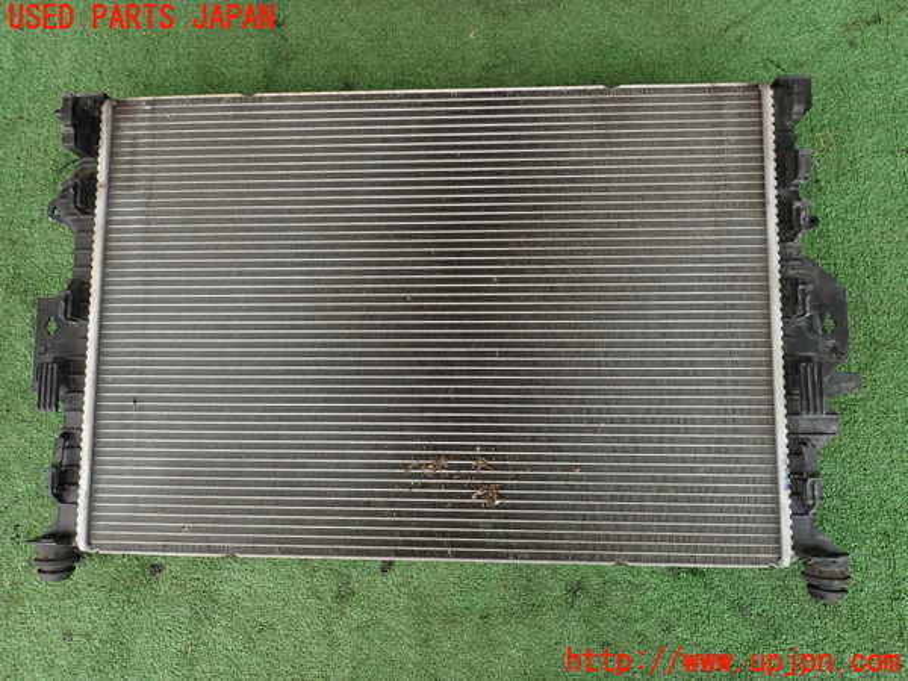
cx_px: 454
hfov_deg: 69.4
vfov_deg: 54.9
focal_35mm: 25
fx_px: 656
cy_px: 340
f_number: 2.8
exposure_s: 1/125
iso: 100
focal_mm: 4.5
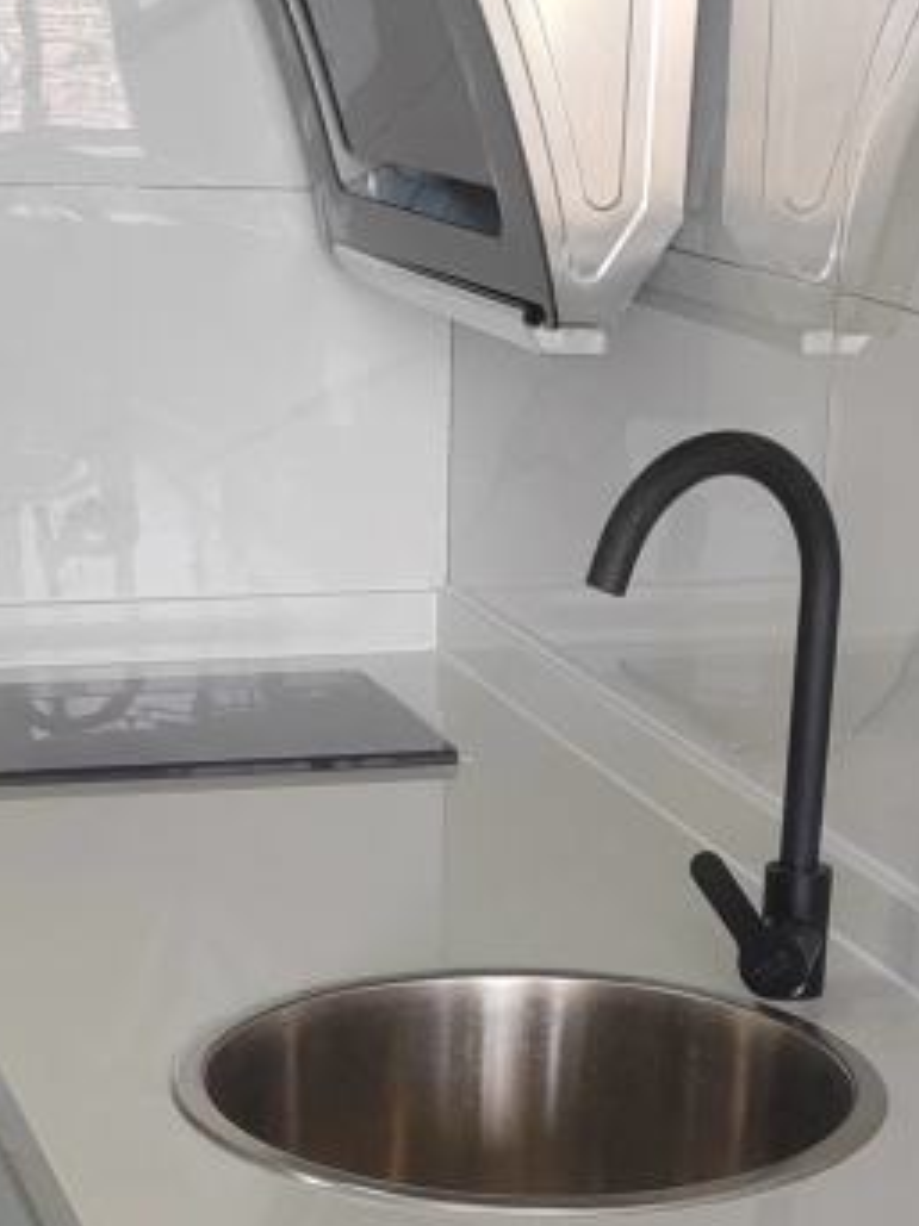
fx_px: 2975
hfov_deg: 17.5
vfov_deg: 21.3
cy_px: 1560
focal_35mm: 84
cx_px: 540
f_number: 1.9
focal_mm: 5.52
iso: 283
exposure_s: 1/100
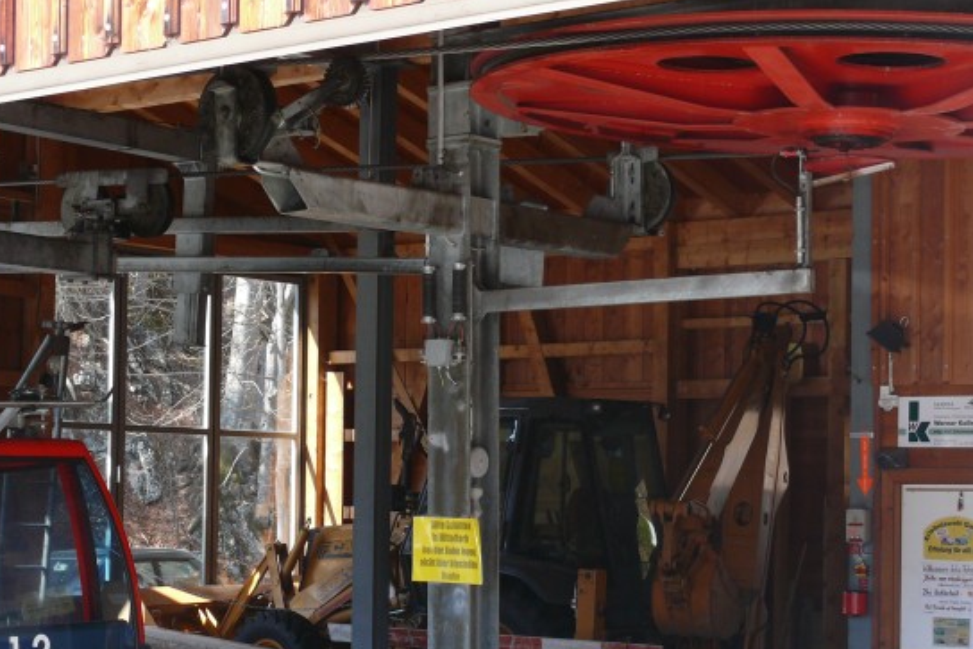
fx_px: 2109
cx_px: 406
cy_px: 458
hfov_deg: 25.9
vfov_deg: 17.4
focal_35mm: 78
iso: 100
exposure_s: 1/100
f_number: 4
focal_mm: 10.7
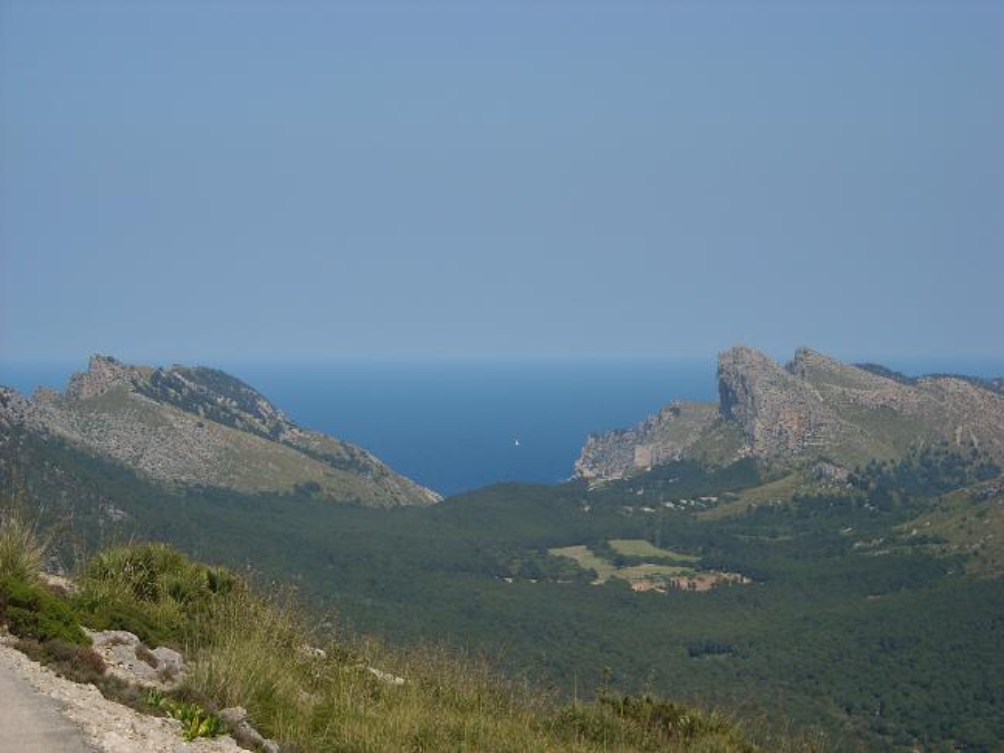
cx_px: 502
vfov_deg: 14.1
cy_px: 376
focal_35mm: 105
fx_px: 3045
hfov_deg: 18.7
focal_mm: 17.1
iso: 64
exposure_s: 1/676
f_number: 4.7
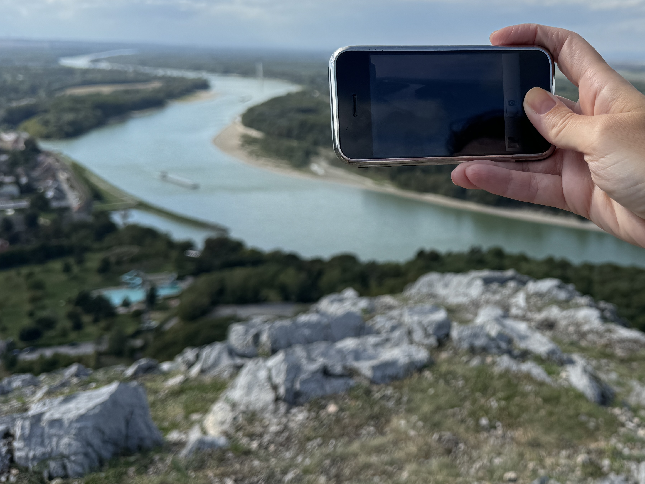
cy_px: 189
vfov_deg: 37.5
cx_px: 494
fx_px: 708
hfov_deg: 46.9
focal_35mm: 38
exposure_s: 1/5348
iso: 80
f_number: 1.78
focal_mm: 6.86
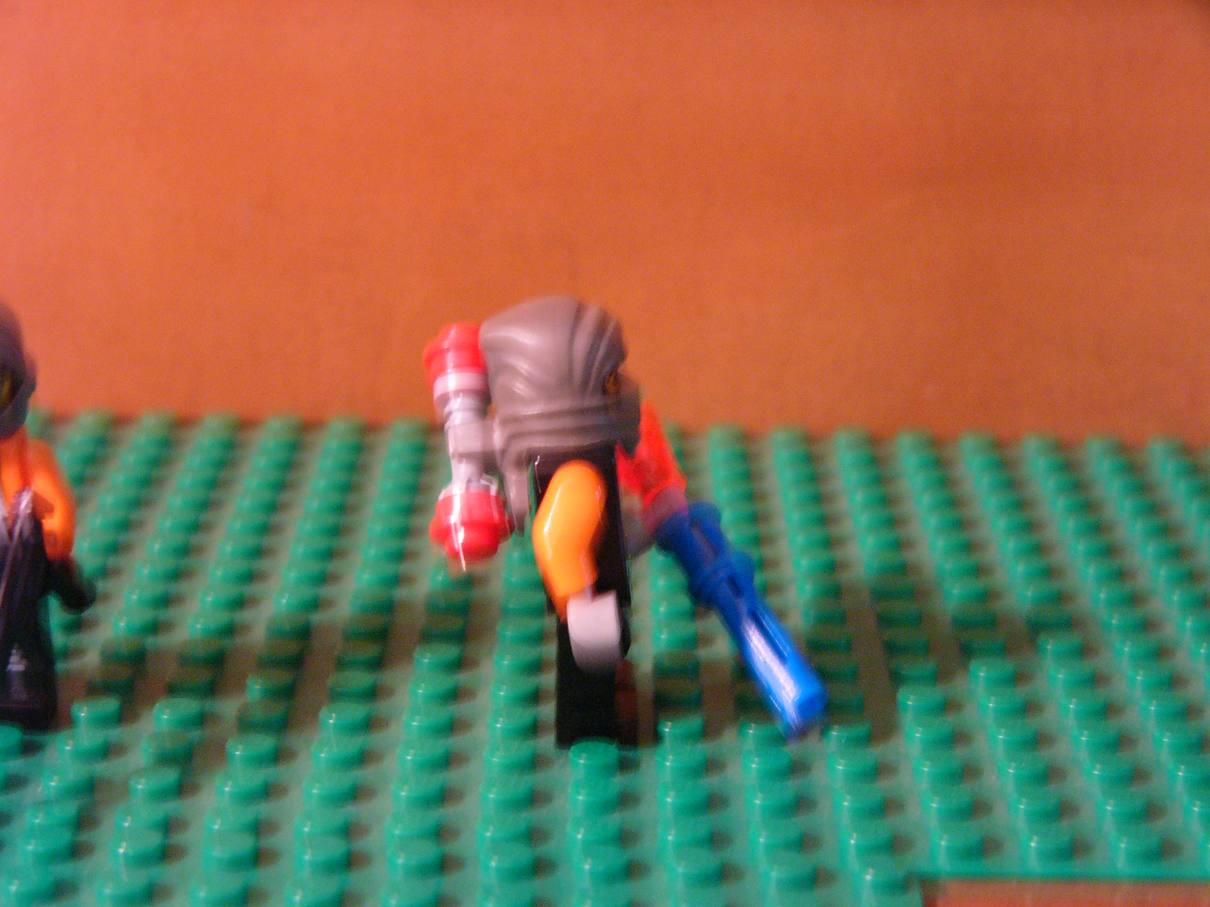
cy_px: 454
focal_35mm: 83
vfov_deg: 17.8
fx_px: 2901
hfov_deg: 23.6
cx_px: 605
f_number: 2.8
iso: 200
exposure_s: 1/4
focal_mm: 13.8
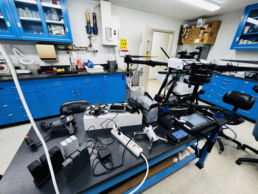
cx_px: 129
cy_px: 97
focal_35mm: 14
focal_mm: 2.22
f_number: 2.2
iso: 100
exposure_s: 1/120
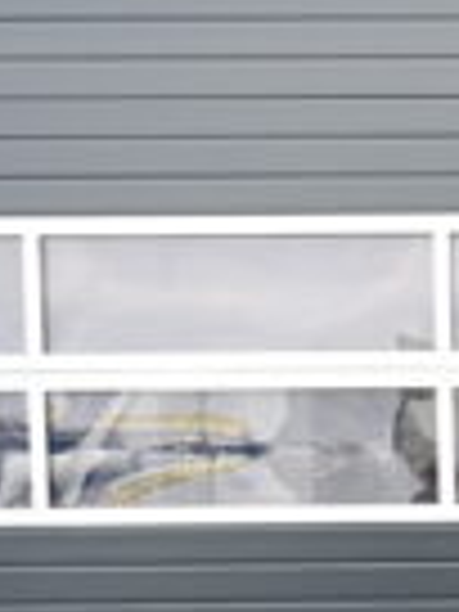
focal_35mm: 101
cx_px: 810
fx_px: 1786
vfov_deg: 18.9
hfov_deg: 13.3
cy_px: 619
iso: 320
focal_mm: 27
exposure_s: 1/250
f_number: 4
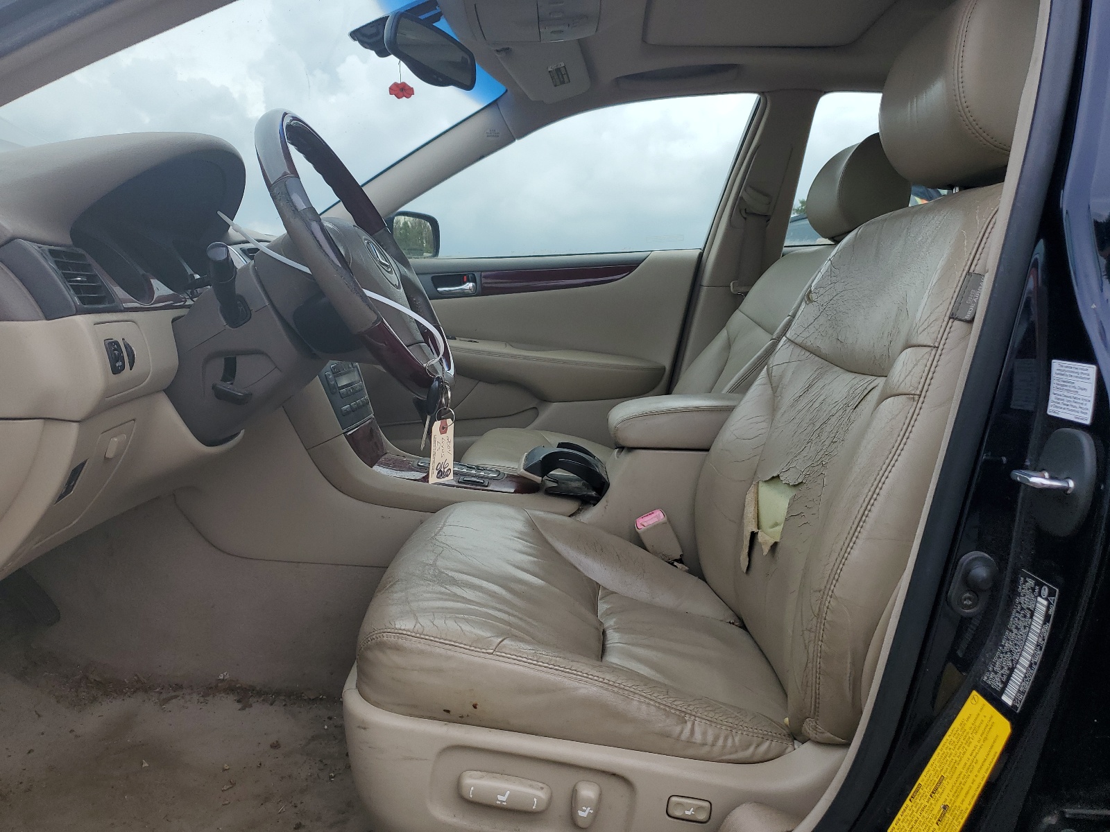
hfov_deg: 67.3
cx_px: 555
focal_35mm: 26
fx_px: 834
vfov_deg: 53.1
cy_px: 416
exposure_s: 1/1250
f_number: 1.5
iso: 50
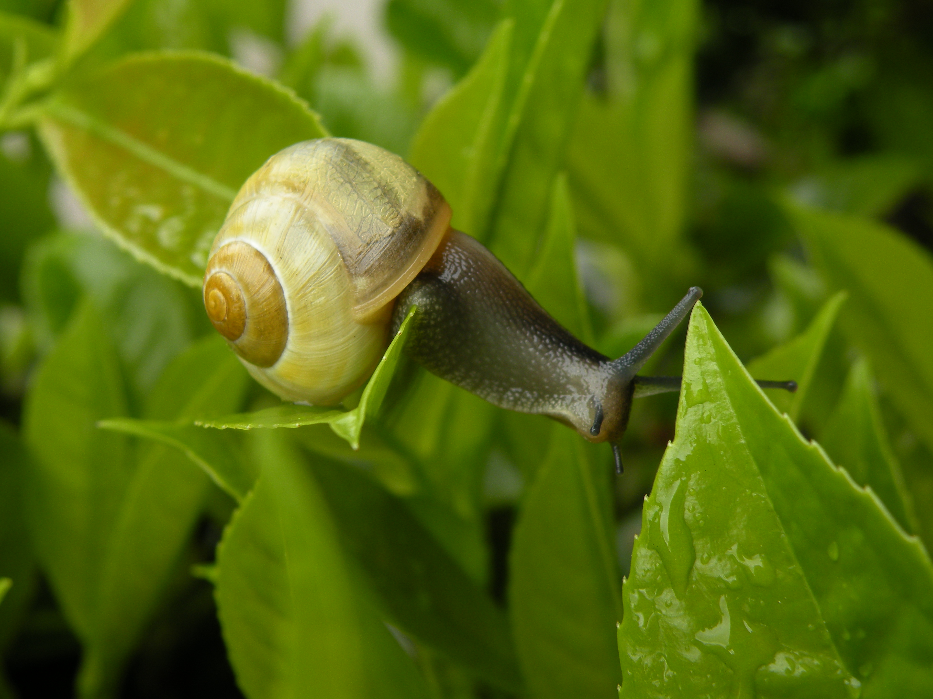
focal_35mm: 56
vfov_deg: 26.1
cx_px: 466
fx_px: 1509
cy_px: 350
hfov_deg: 34.3
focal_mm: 9.8
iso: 64
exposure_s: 1/105
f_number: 3.5
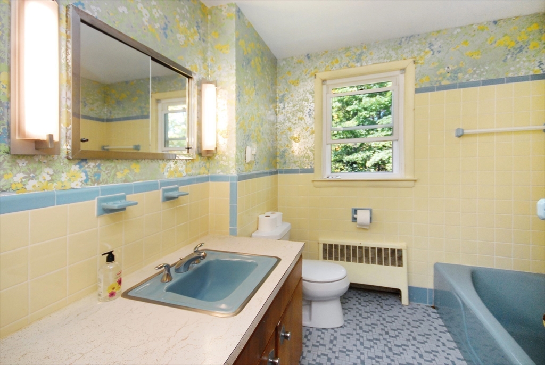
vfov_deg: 77.5
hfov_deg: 100.3
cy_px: 182
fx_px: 227
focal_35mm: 15
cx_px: 272
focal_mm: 10
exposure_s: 1/60
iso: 500
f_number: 5
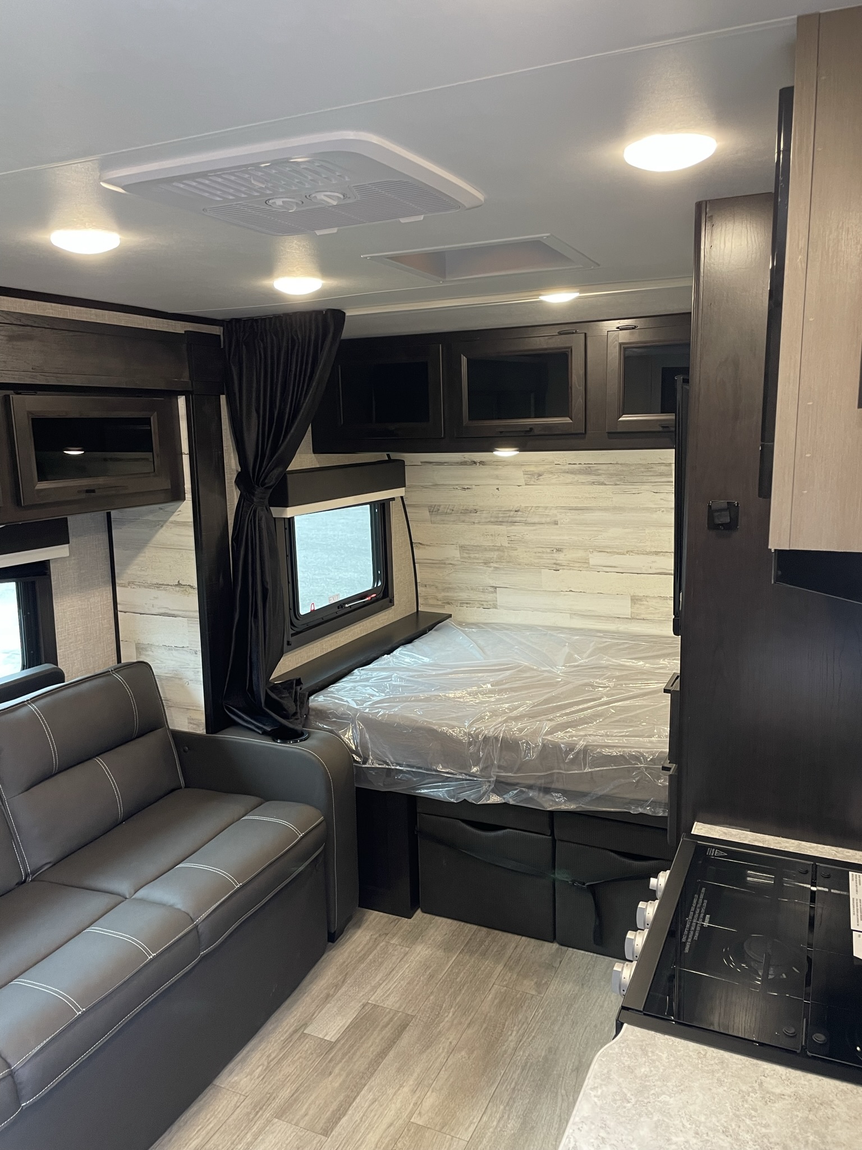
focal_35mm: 26
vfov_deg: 67.3
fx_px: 863
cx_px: 431
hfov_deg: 53.1
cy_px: 575
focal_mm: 4.2
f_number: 1.6
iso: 160
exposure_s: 1/60
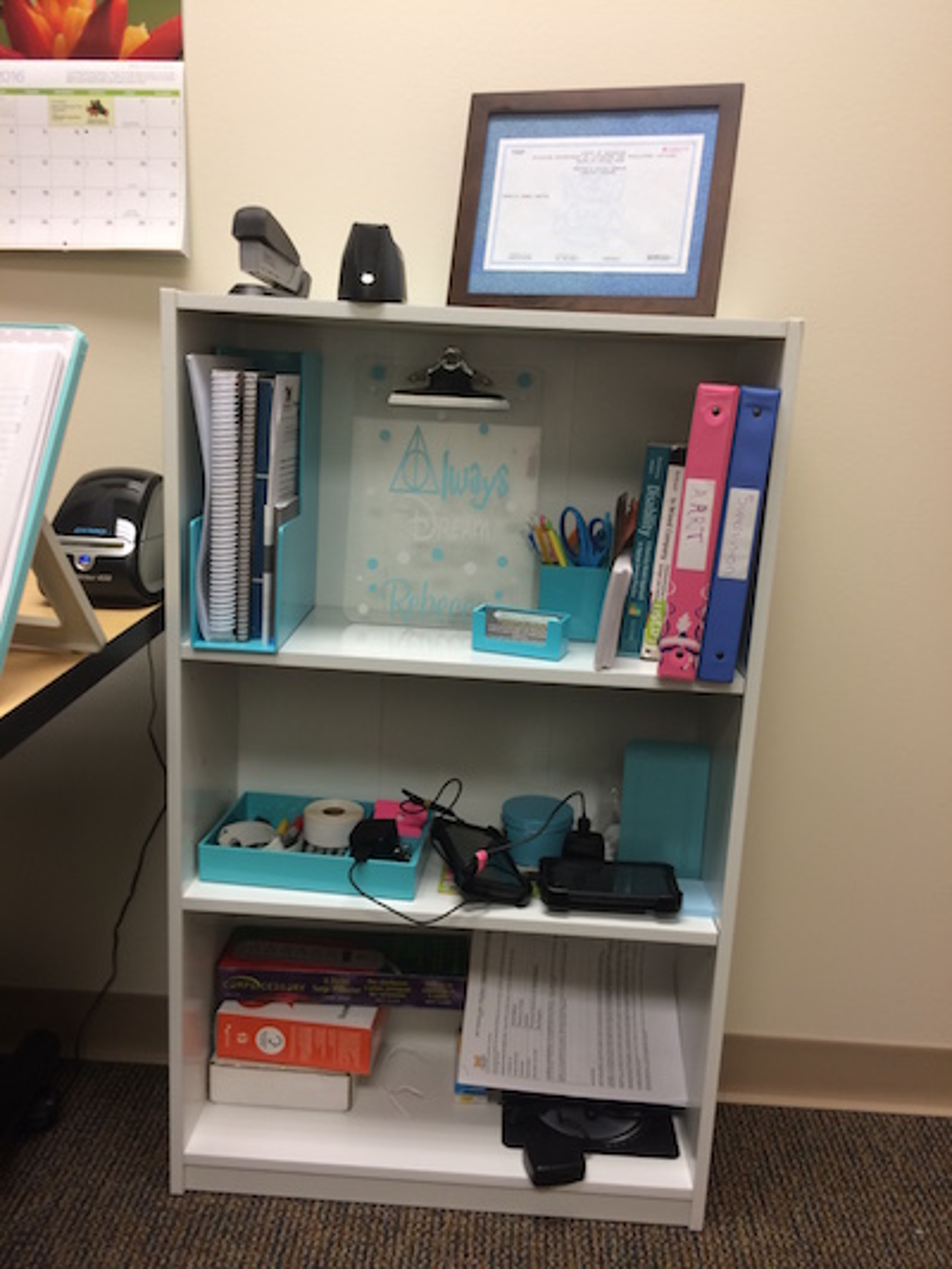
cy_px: 634
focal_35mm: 29
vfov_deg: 61.6
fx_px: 1063
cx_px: 476
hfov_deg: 48.2
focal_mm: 4.15
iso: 32
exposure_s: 1/30
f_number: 2.2
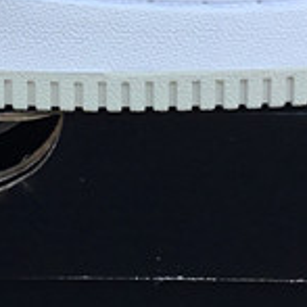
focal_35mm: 168
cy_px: -1
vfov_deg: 10.3
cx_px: -33
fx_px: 1686
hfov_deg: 10.3
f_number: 2.4
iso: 25
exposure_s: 1/323
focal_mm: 3.3
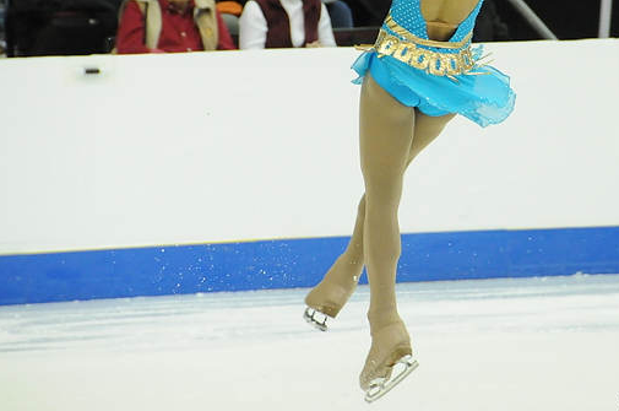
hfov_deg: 5.1
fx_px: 6935
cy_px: 99
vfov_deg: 3.4
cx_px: 429
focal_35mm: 404
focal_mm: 170
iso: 3200
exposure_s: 1/640
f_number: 5.6
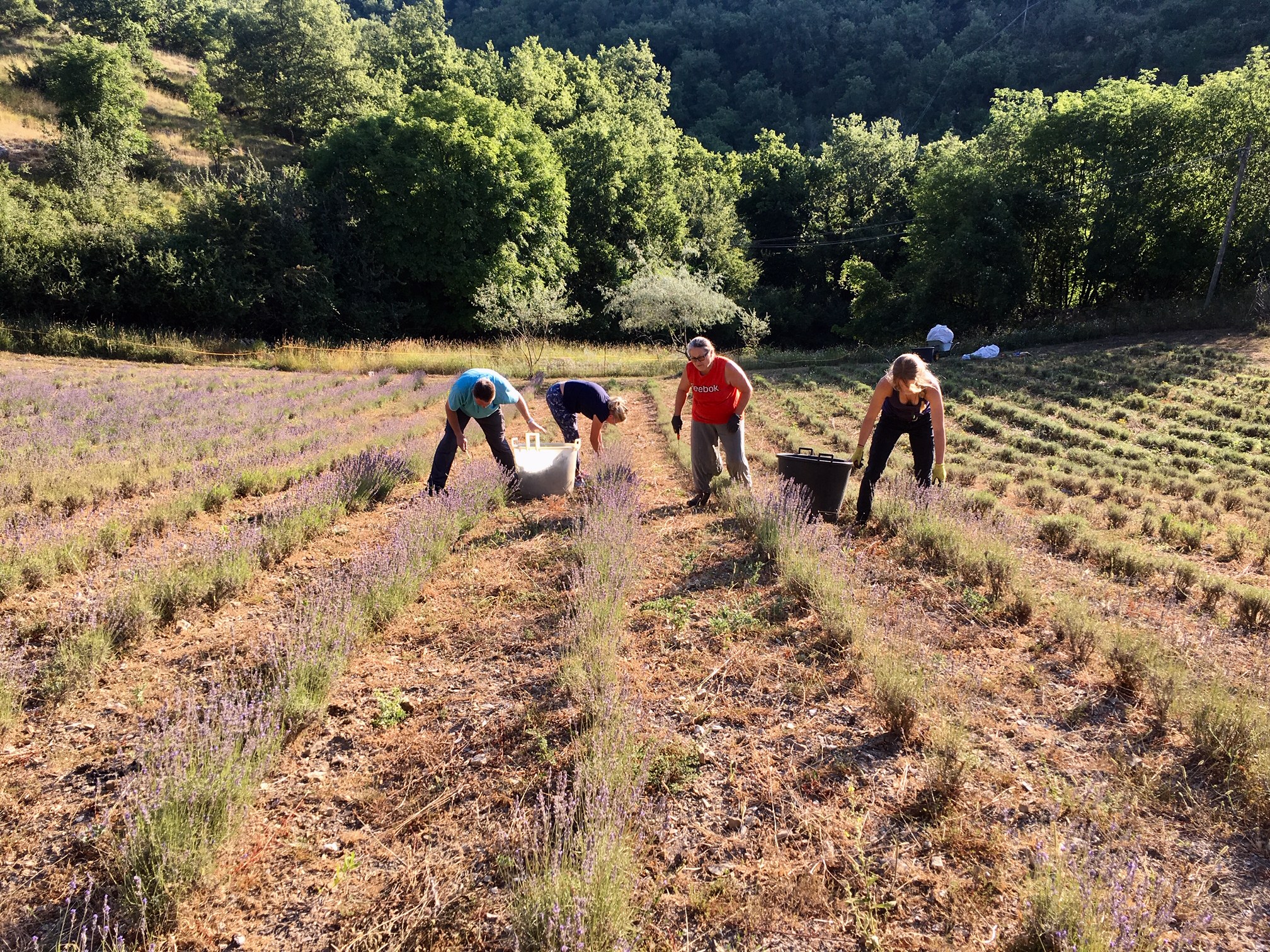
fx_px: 1064
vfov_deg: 48.2
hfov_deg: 61.7
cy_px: 476
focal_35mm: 29
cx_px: 635
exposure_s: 1/349
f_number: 2.2
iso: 25
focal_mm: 4.15
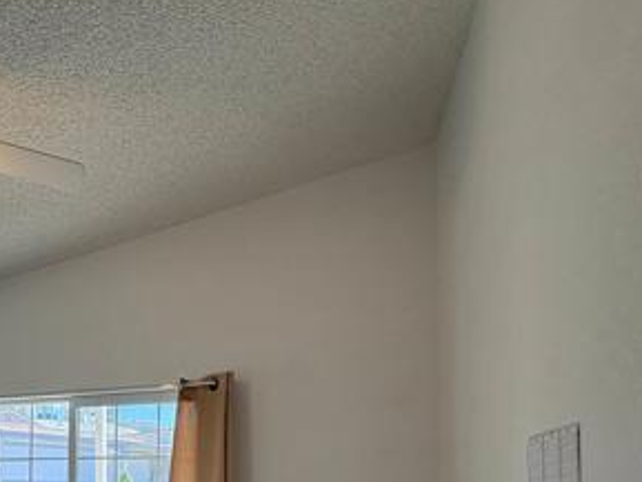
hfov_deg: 53.2
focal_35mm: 31
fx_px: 575
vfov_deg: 39.9
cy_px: 484
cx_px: 100
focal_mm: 2.22
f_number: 2.2
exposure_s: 1/138
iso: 64
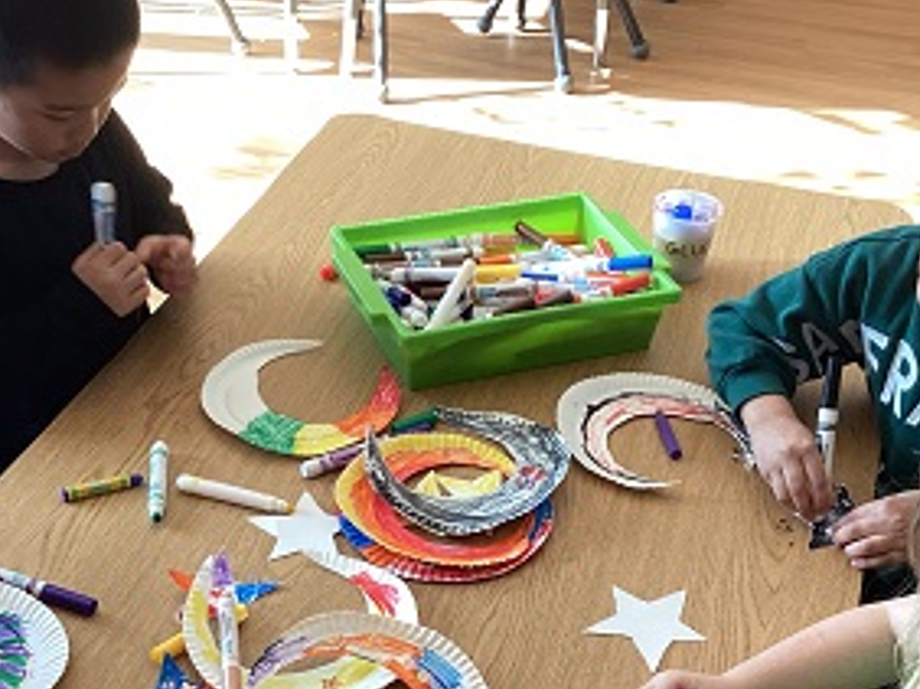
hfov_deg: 34.9
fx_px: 1461
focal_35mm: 55
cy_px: 505
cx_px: 418
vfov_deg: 26.2
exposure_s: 1/60
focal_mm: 3.3
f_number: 2.4
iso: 80
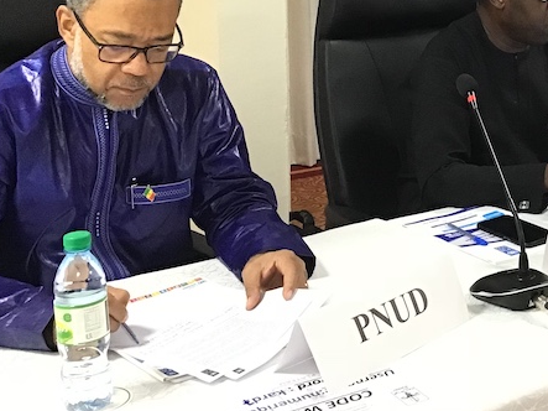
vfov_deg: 20.3
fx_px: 1108
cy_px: -11
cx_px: 506
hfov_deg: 26.7
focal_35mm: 70
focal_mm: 3.3
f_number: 2.4
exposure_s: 1/33
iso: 160
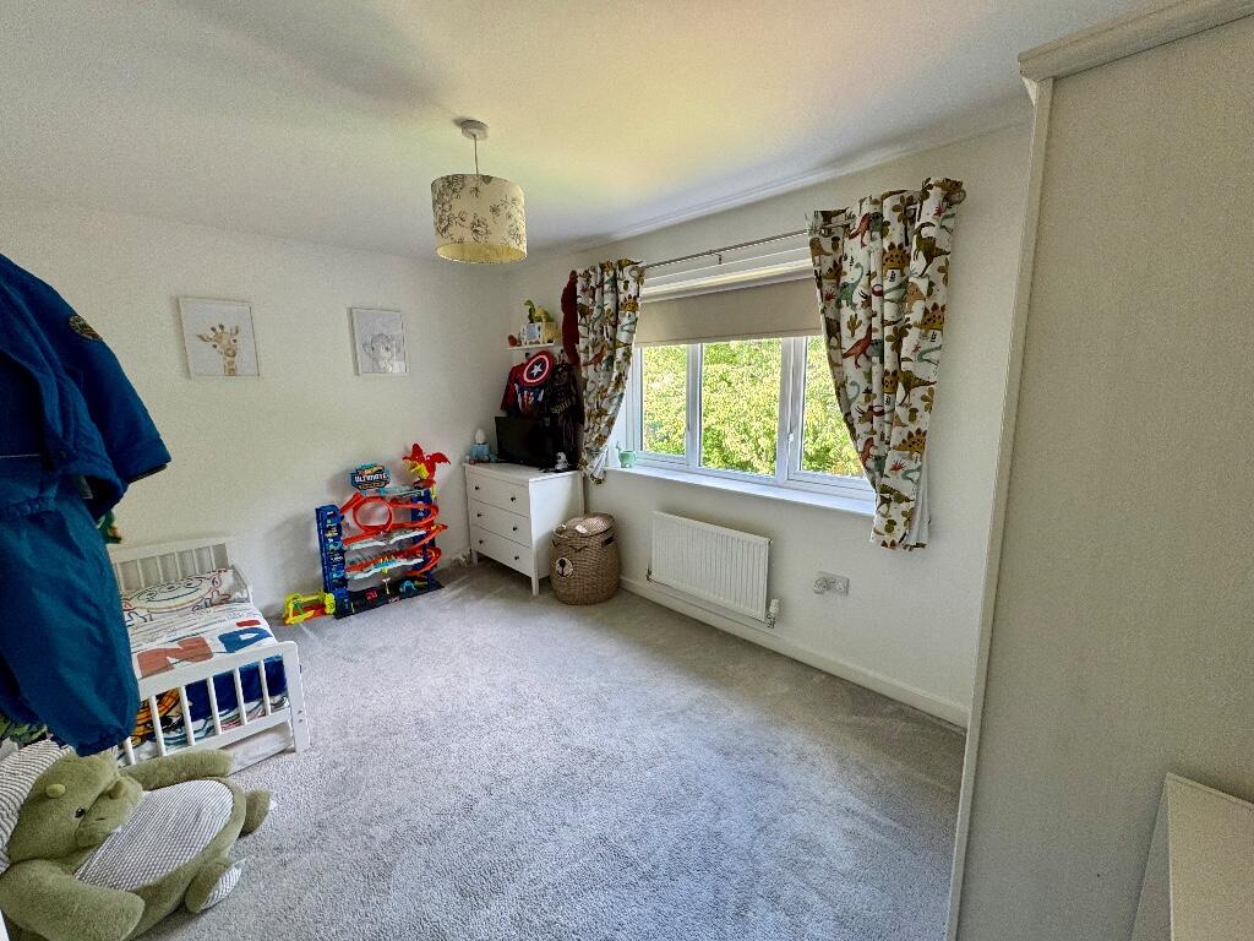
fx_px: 507
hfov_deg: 102.1
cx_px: 627
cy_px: 470
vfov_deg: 85.7
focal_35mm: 14
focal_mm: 2.22
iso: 100
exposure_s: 1/99
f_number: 2.2
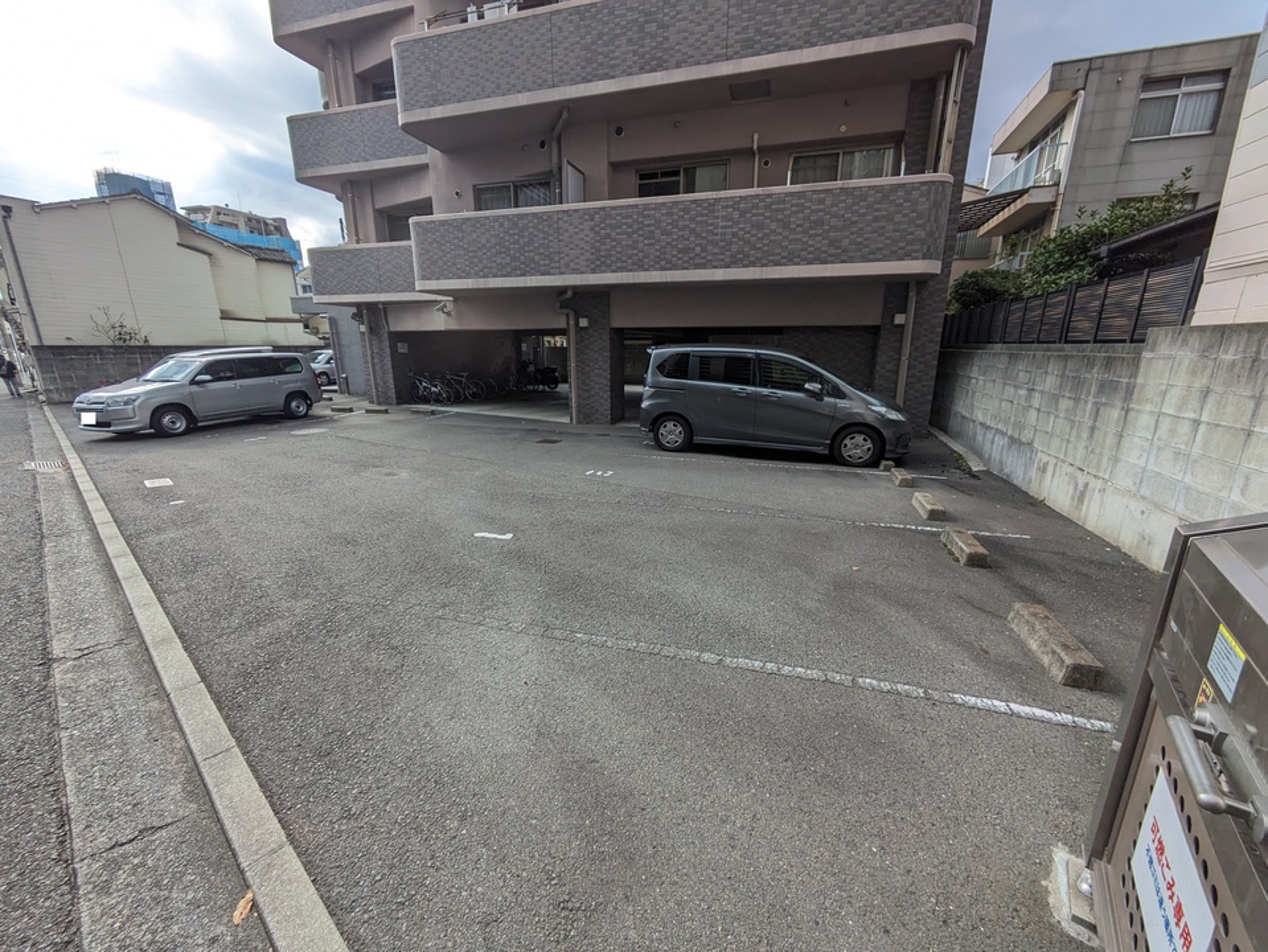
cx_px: 634
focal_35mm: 14
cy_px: 476
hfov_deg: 102.0
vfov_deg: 85.7
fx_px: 513
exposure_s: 1/605
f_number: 2.2
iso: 53
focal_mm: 1.83
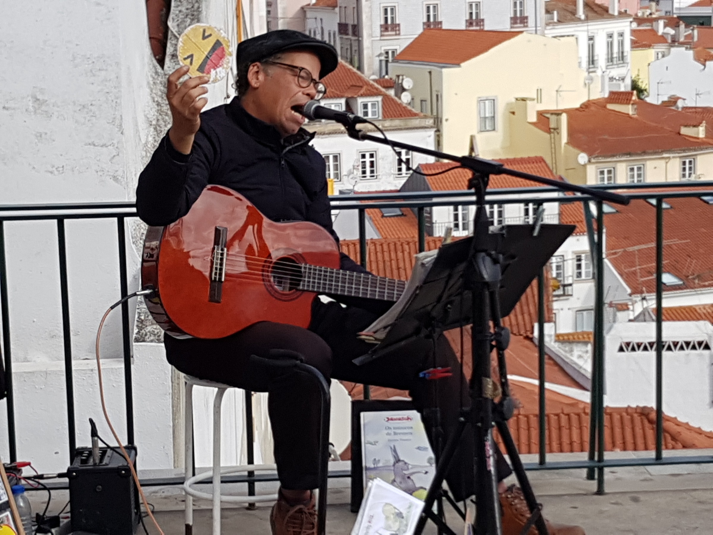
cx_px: 356
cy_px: 268
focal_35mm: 26
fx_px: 536
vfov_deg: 53.1
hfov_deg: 67.3
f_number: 1.7
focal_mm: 4.2
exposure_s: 1/1892
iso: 40
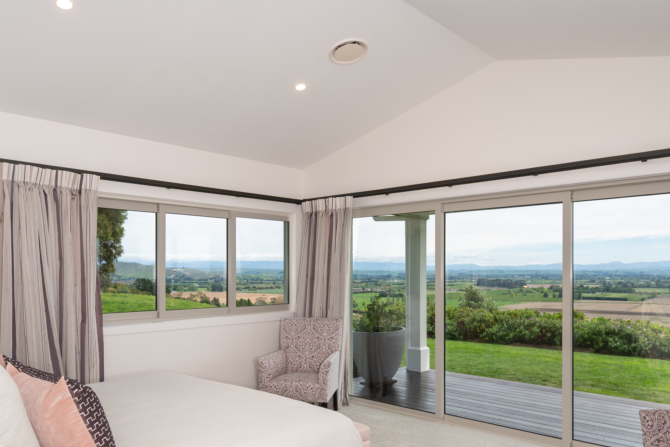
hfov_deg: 63.7
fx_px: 540
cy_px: 272
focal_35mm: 29
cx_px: 331
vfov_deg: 44.7
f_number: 8
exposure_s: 1/200
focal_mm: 15
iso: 320
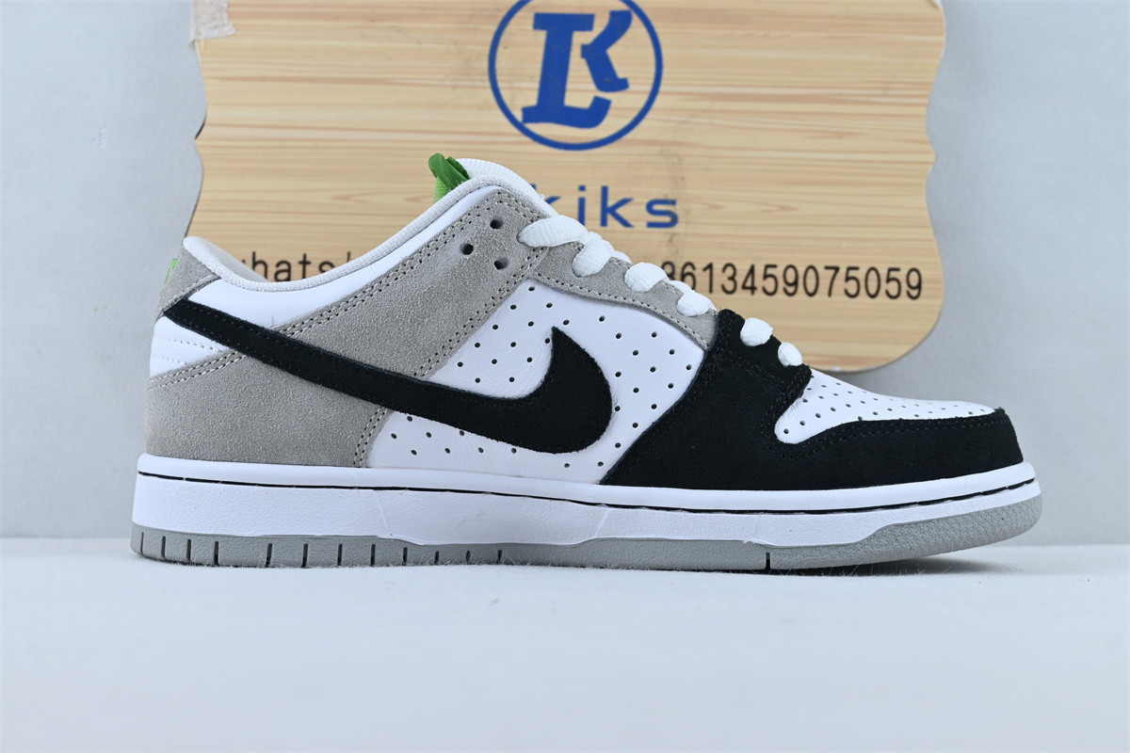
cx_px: 565
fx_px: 1554
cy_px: 376
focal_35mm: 50
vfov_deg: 27.3
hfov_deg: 40.0
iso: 100
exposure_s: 1/60
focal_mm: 33
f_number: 5
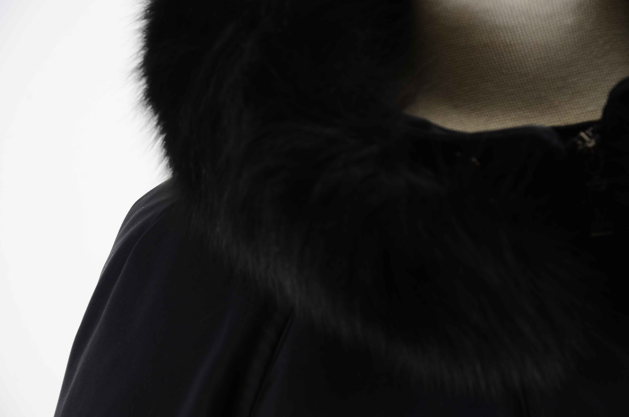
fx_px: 2746
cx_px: 314
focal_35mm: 158
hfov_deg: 13.1
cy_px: 208
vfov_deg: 8.7
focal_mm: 105
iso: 160
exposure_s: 1/80
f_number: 7.1
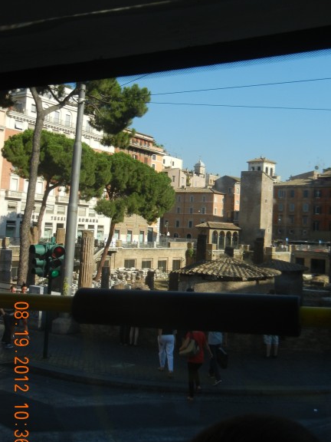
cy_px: 188
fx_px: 510
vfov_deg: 46.6
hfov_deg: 35.8
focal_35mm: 40
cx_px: 196
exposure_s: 1/306
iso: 160
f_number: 7
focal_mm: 5.4
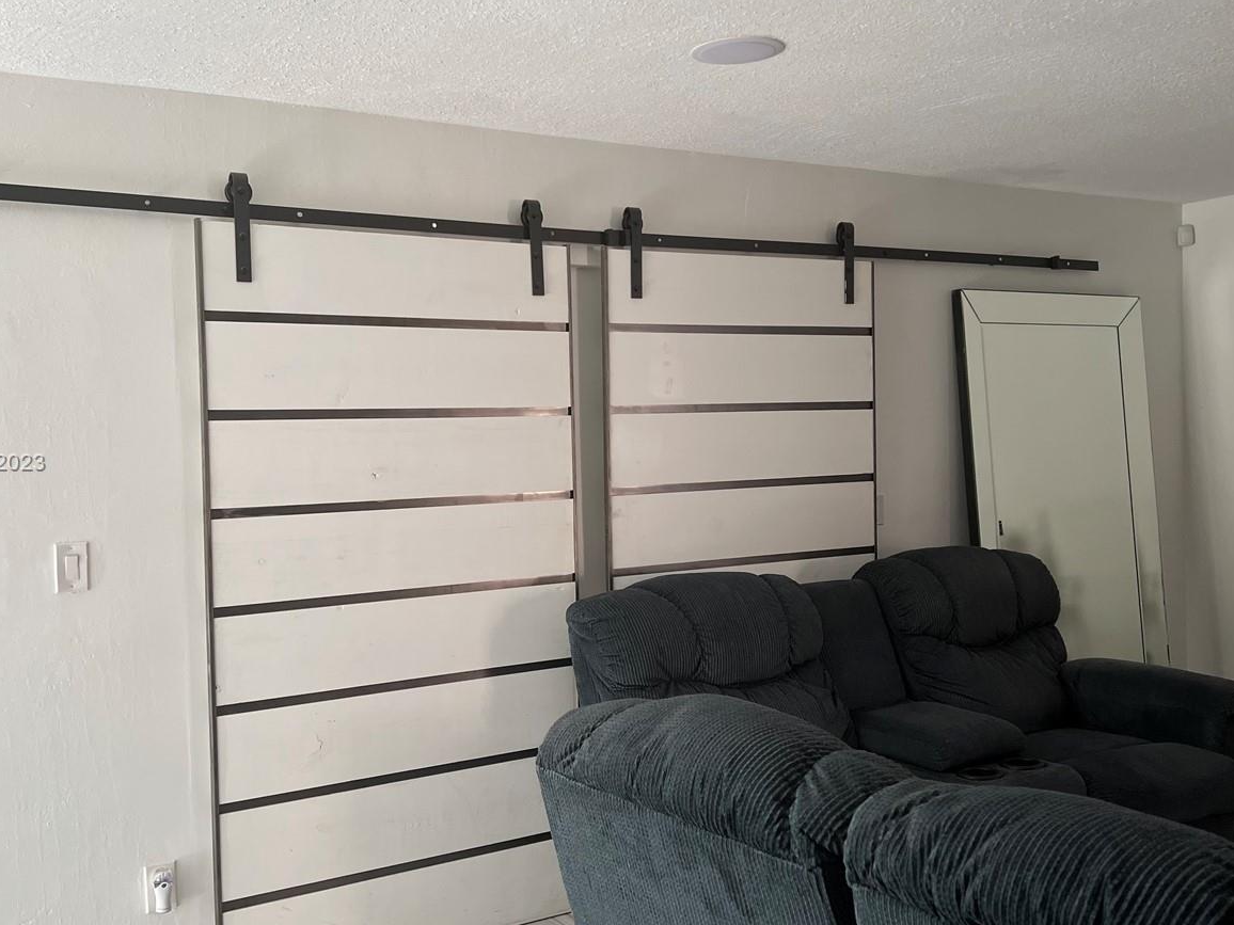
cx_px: 557
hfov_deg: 51.3
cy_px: 464
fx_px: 1283
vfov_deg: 39.7
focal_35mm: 36
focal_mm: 5.7
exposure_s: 1/120
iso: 100
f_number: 1.5
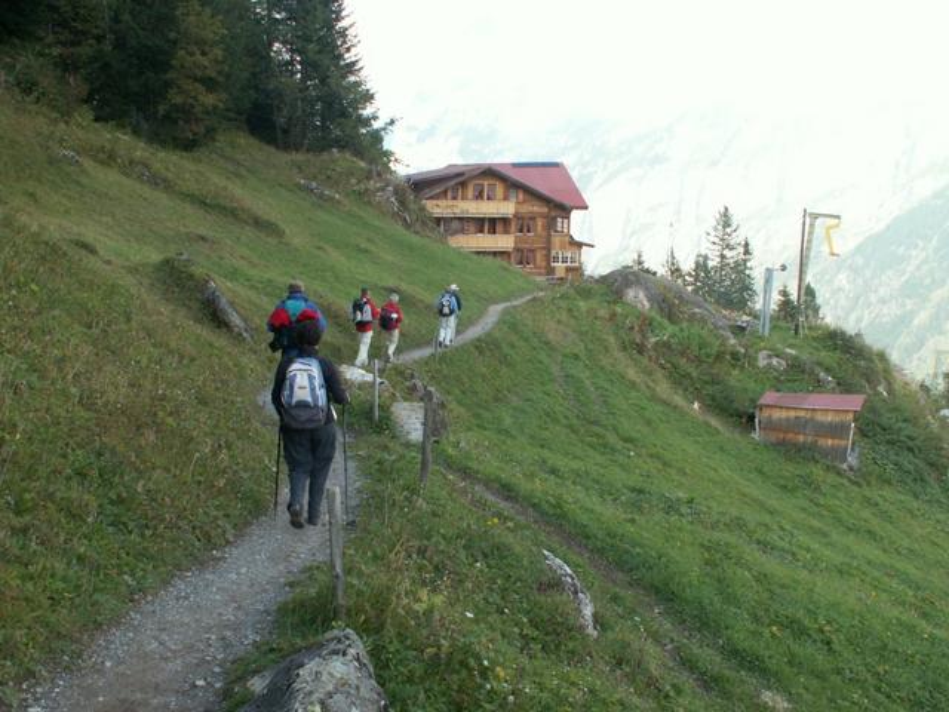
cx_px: 474
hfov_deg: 52.6
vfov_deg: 40.7
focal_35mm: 35
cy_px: 356
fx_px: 960
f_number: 4
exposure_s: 1/100
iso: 50
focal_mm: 5.86
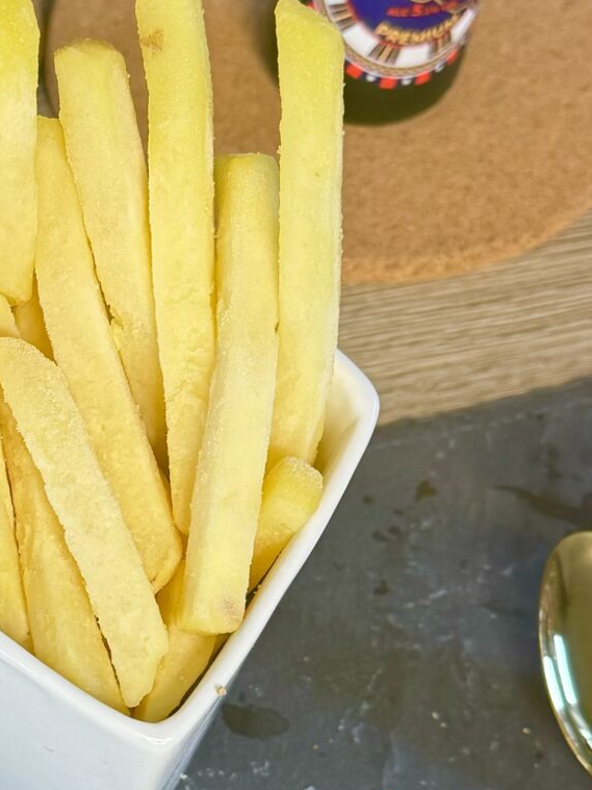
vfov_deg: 23.9
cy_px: 567
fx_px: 1848
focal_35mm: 81
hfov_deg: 17.8
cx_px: -2
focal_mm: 6.86
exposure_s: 1/50
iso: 125
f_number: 1.78
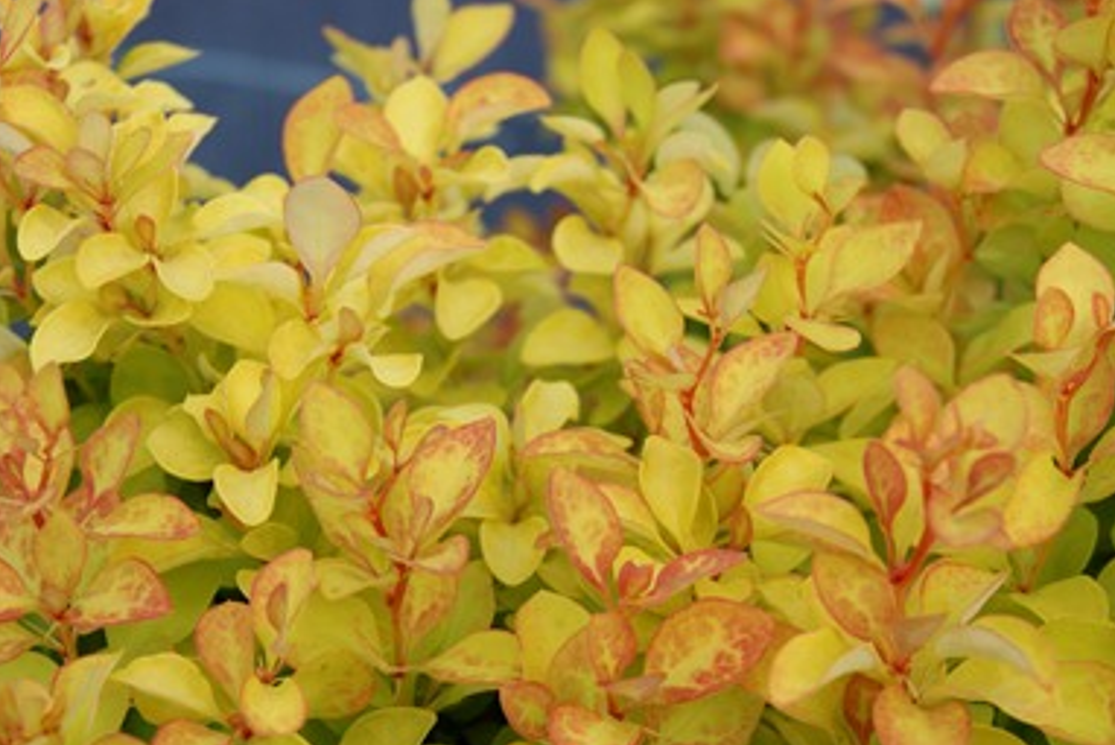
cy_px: 605
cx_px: 531
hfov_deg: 23.2
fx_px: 2721
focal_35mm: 88
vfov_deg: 15.5
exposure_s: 1/125
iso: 100
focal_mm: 35
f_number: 5.6
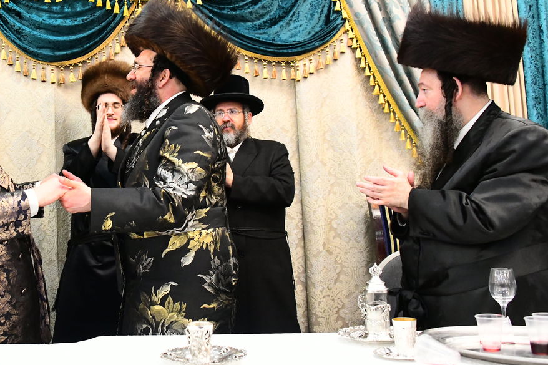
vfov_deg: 26.3
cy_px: 123
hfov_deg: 37.6
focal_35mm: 51
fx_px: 776
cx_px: 117
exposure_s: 1/320
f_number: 5.6
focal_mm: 32
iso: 6400
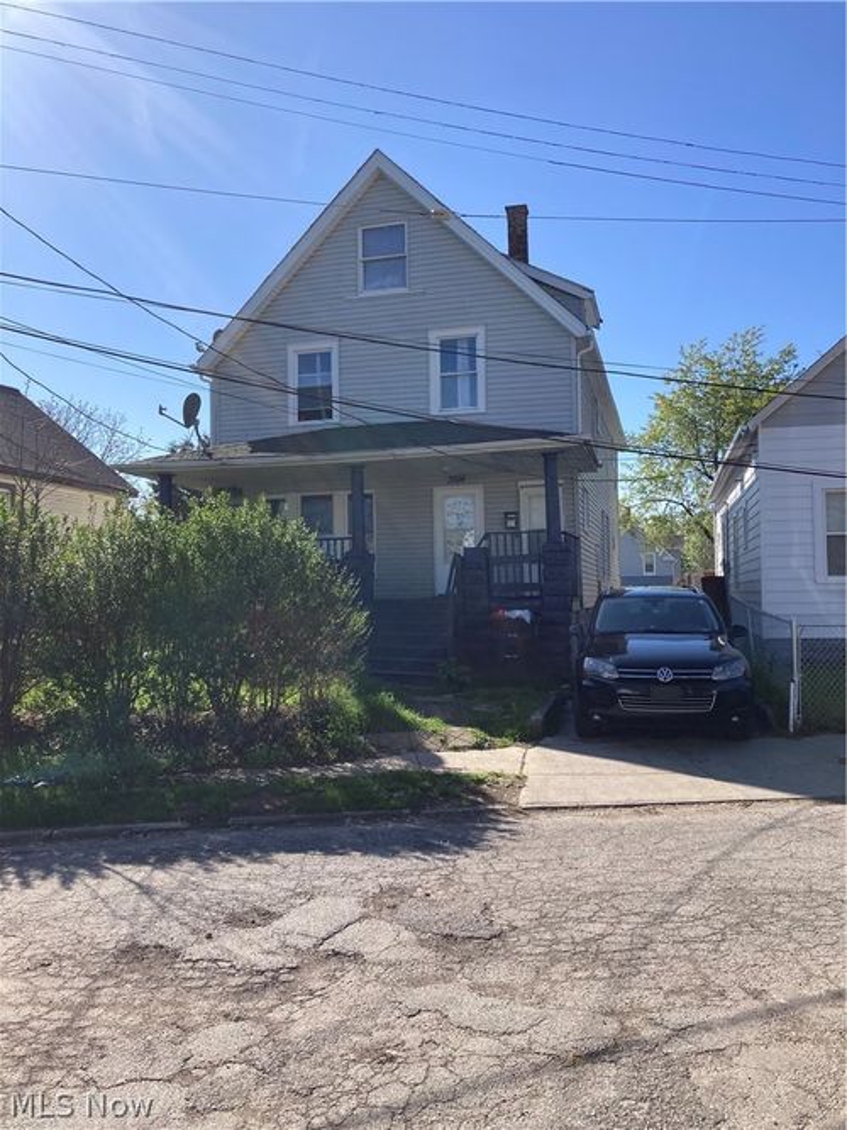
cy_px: 565
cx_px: 424
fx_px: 914
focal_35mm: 28
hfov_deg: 49.7
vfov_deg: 63.5
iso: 20
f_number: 1.8
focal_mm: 3.99
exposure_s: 1/2000
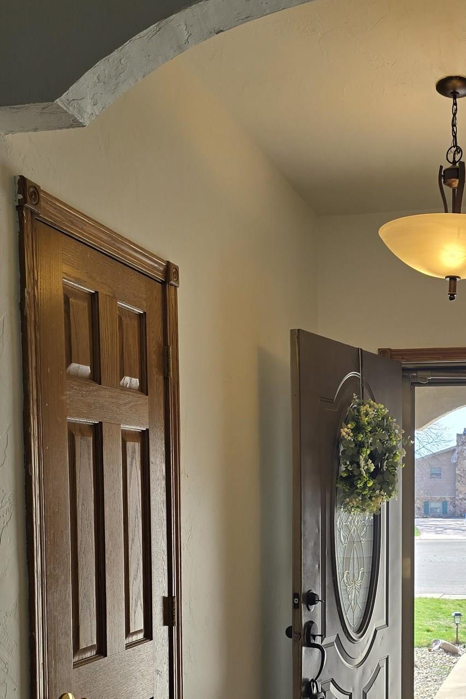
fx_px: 835
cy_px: 529
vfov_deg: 43.9
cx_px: 420
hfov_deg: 29.9
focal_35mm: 43
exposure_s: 1/141
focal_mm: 6.3
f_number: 1.7
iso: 12
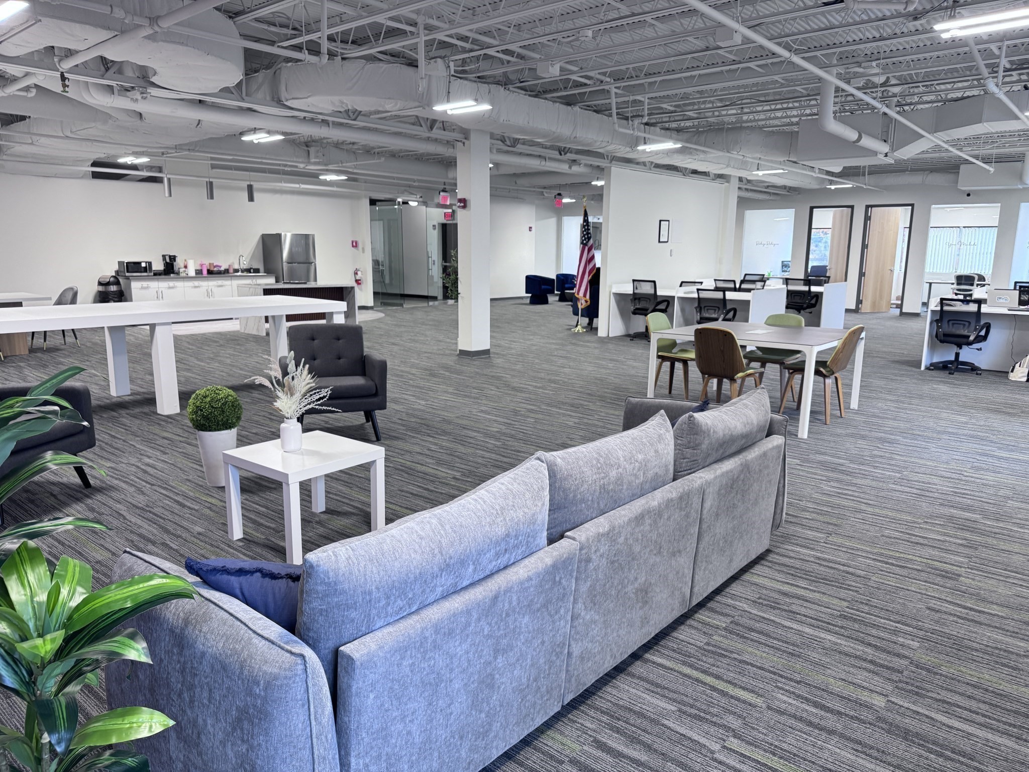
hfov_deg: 71.6
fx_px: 713
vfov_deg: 56.8
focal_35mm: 24
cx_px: 514
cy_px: 386
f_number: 1.78
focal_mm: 6.76
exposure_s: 1/60
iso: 160
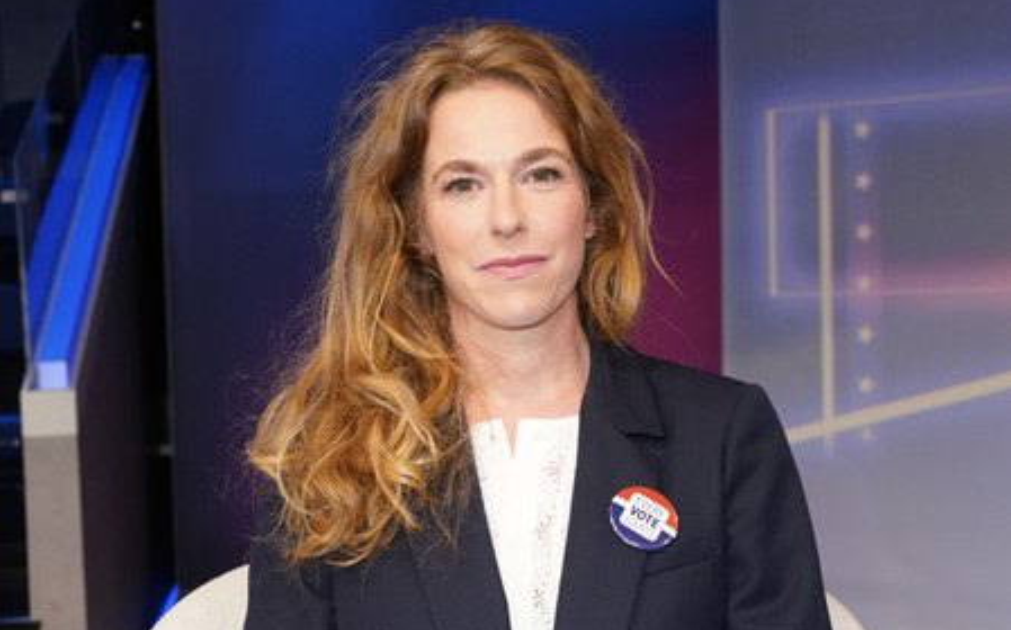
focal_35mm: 43
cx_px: 506
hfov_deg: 46.2
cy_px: 328
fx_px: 1184
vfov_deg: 29.8
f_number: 5.6
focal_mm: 42
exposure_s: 1/125
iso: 2000
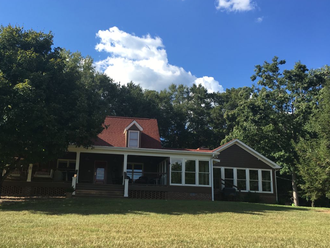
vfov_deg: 41.8
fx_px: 324
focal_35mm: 34
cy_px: 131
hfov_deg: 53.7
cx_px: 138
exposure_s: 1/732
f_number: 2.2
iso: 25
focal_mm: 4.15
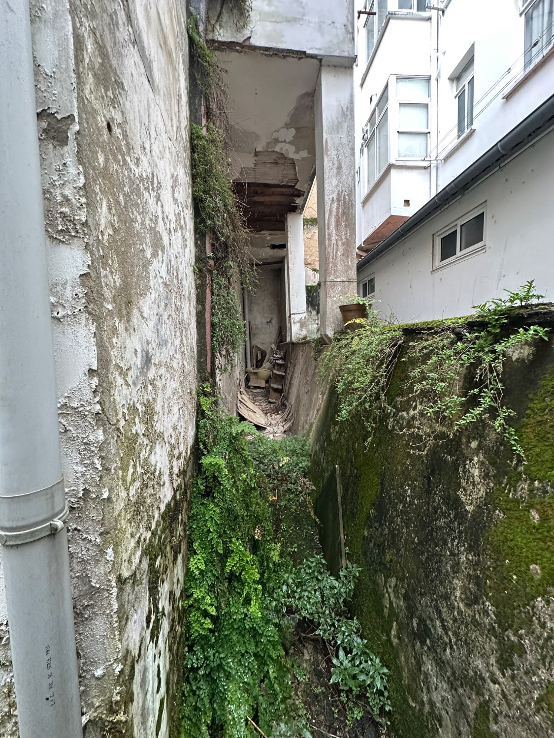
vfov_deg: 102.1
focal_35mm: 14
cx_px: 277
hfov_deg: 85.7
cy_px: 369
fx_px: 299
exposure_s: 1/99
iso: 200
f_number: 2.2
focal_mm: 2.22
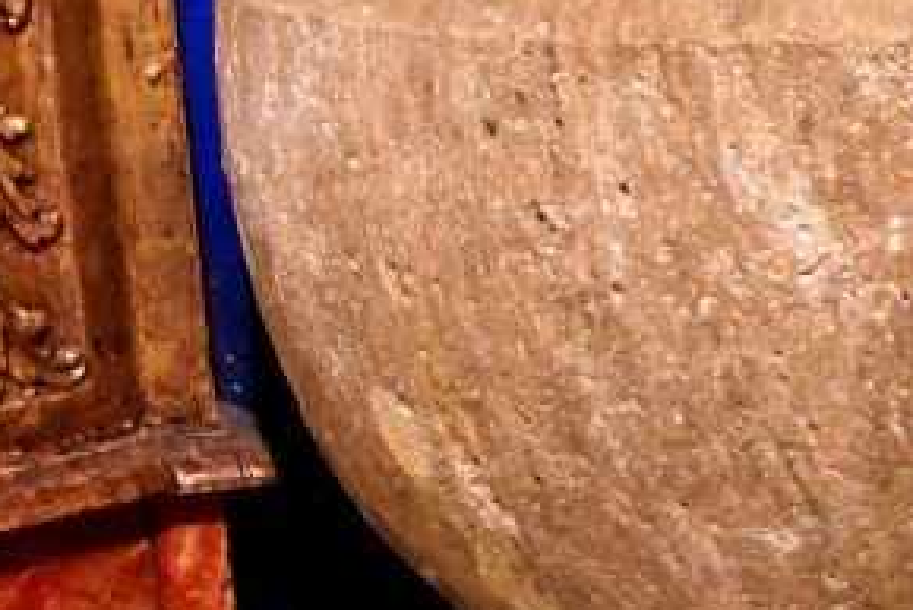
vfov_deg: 9.9
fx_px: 3501
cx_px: 995
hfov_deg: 14.5
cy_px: 544
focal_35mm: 138
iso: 6400
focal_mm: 26
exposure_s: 1/100
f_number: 5
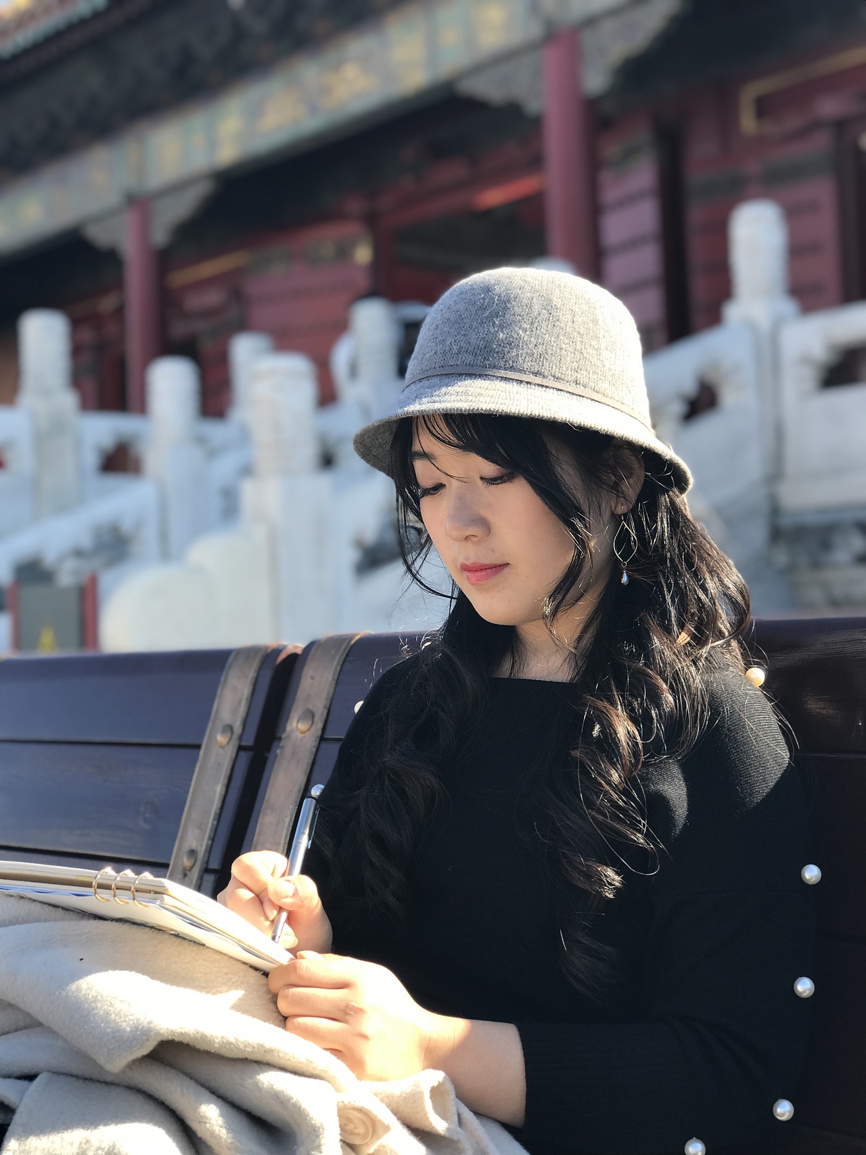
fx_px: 1902
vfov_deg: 33.8
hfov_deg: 25.7
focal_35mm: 57
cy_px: 578
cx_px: 433
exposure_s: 1/227
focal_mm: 6.6
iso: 20
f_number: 2.8
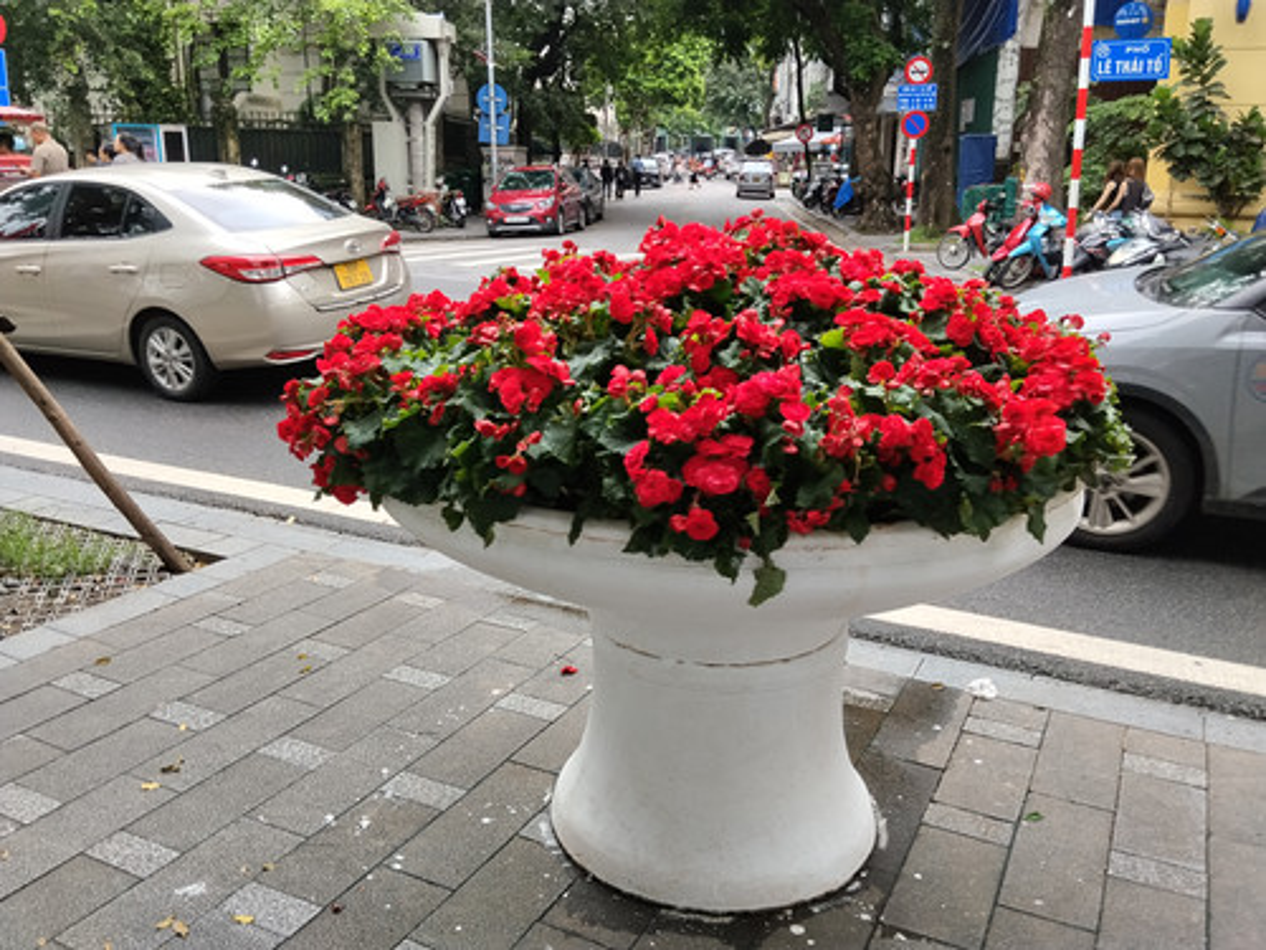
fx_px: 1061
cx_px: 633
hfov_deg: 61.7
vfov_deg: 48.2
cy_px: 475
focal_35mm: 29
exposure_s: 1/100
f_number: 1.8
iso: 80
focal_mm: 4.22
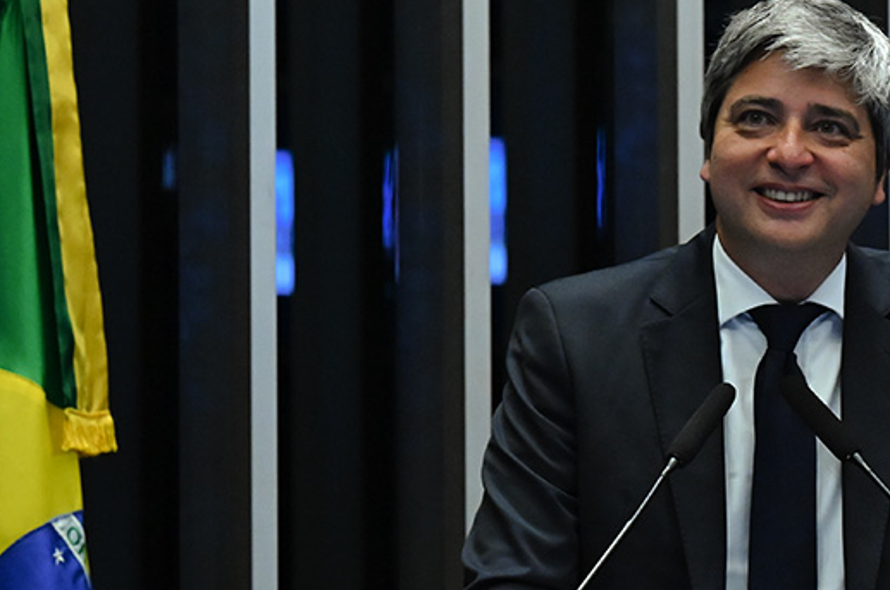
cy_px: 411
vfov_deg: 3.7
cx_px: 659
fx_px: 9232
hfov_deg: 5.5
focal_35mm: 374
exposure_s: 1/125
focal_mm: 150
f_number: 5
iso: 4000
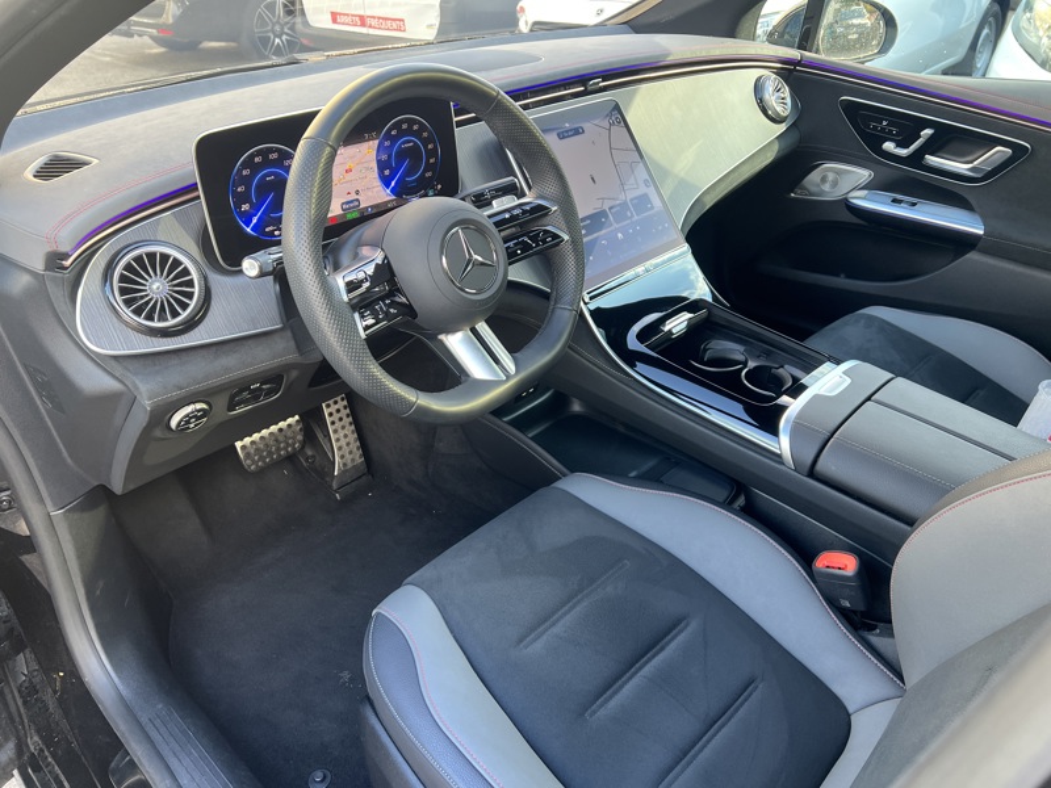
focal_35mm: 26
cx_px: 526
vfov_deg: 53.1
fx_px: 789
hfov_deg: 67.3
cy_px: 394
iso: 100
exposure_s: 1/121
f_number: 1.5
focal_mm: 5.7
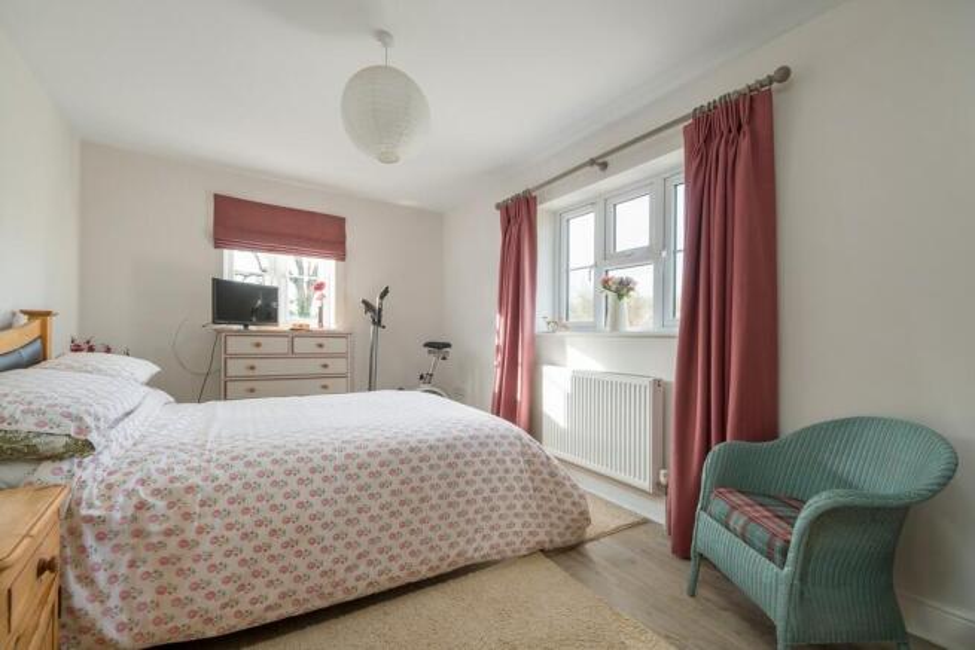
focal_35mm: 15
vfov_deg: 77.4
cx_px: 488
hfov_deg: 100.4
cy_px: 325
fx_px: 406
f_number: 7.1
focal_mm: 9.9
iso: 160
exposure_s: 1/10
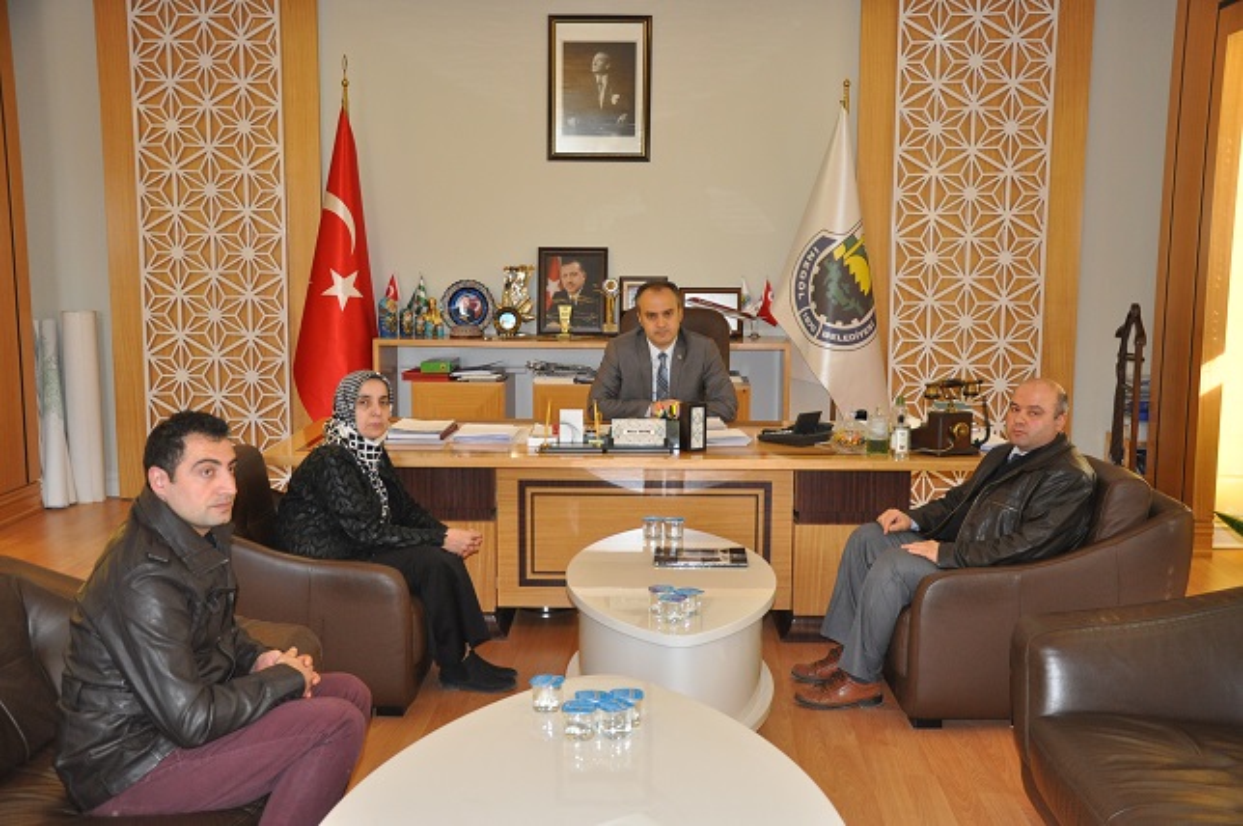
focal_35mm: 39
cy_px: 413
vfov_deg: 34.1
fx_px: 1345
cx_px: 622
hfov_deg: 49.6
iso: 800
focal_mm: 26
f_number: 4
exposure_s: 1/60
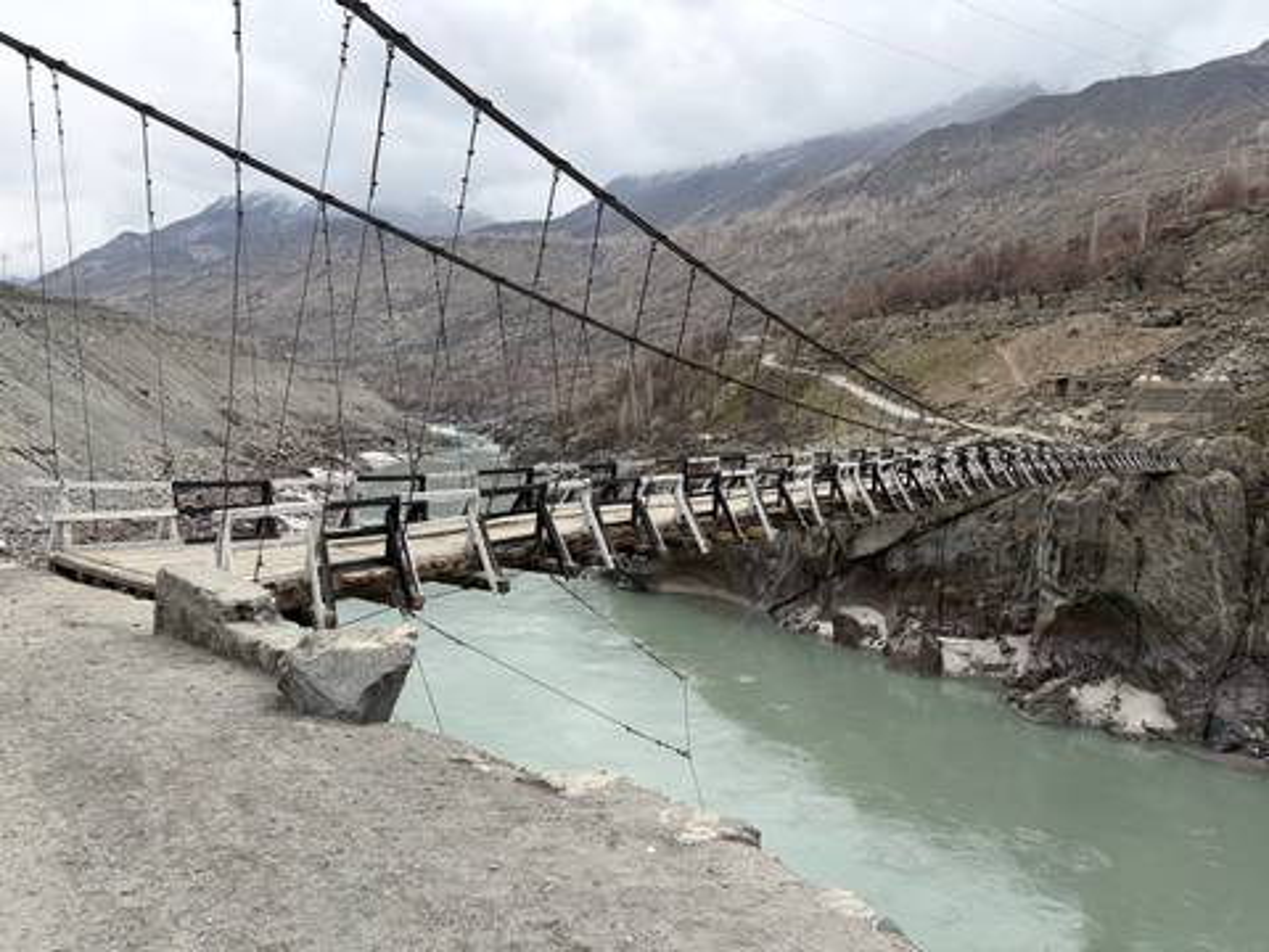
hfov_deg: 67.3
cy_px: 476
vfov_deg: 53.1
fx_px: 953
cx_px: 634
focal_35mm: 26
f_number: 1.6
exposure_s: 1/2075
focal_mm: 5.96
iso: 50
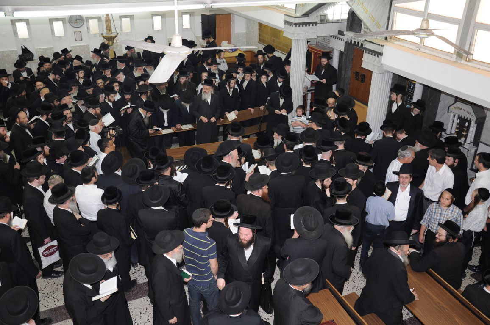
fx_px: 449
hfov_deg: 57.3
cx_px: 245
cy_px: 162
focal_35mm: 33
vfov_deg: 39.9
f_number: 5.6
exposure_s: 1/100
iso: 640
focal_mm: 22
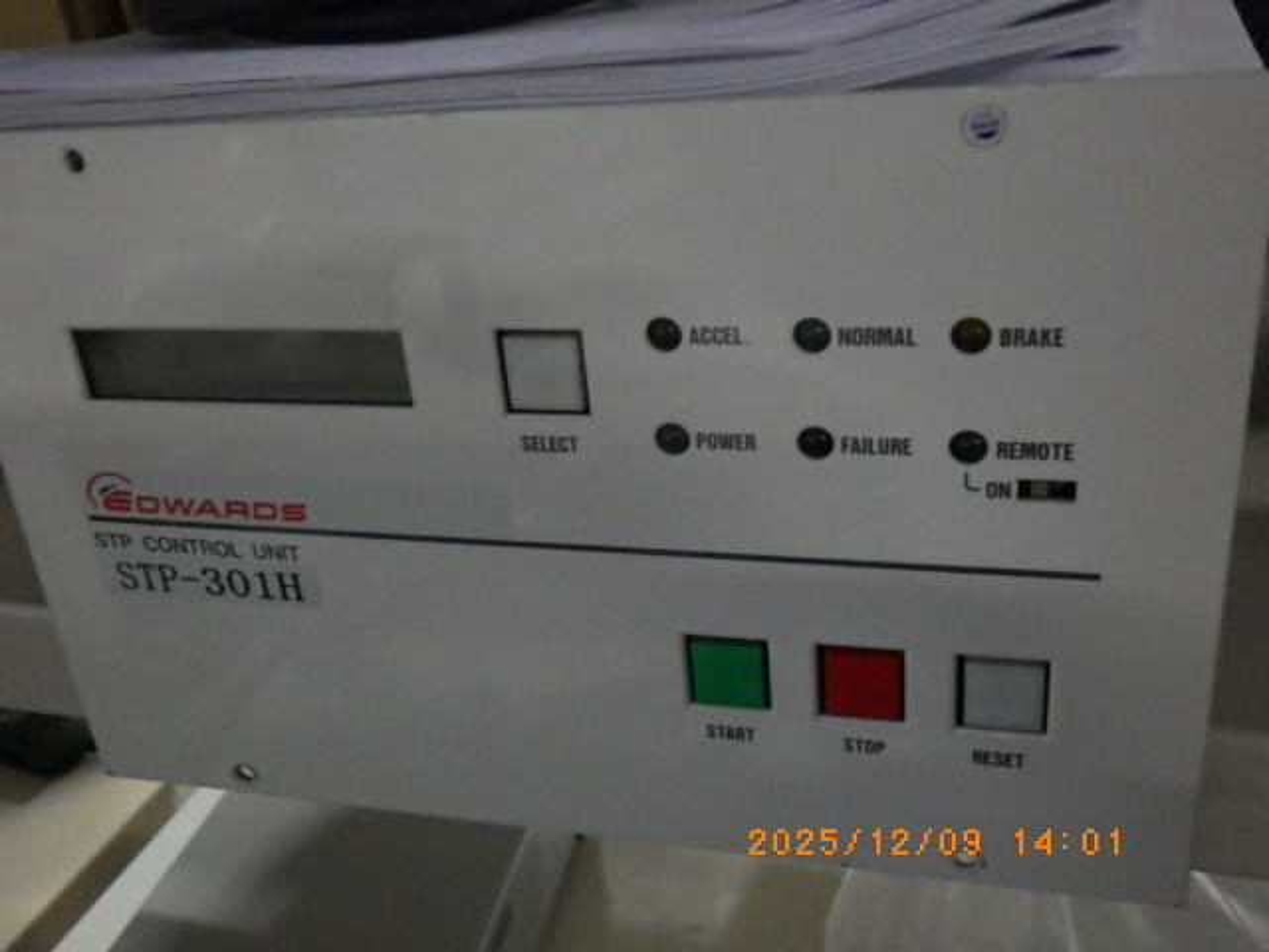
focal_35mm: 34
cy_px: 476
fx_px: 1246
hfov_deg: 54.0
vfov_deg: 41.8
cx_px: 634
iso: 1600
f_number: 3.8
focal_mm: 6.1
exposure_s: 1/45
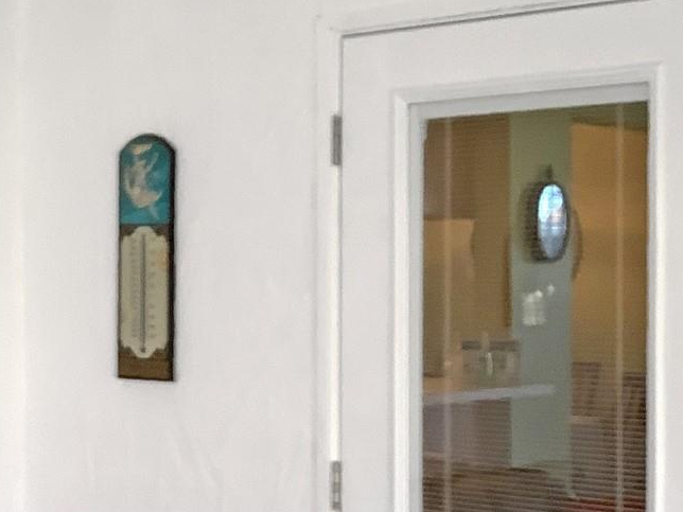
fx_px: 1519
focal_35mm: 77
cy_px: 395
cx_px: 55
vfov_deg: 19.0
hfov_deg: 24.5
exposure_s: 1/60
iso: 80
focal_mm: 3.3
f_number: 2.4
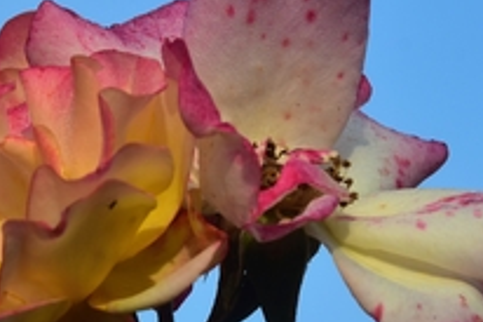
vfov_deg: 2.3
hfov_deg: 3.5
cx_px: 244
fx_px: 7915
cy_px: 277
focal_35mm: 590
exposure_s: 1/125
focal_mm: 135
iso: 110
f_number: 11
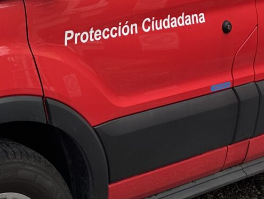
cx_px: -9
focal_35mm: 93
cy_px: -62
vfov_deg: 15.2
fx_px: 710
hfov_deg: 20.3
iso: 80
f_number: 1.78
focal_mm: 6.86
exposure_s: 1/1040
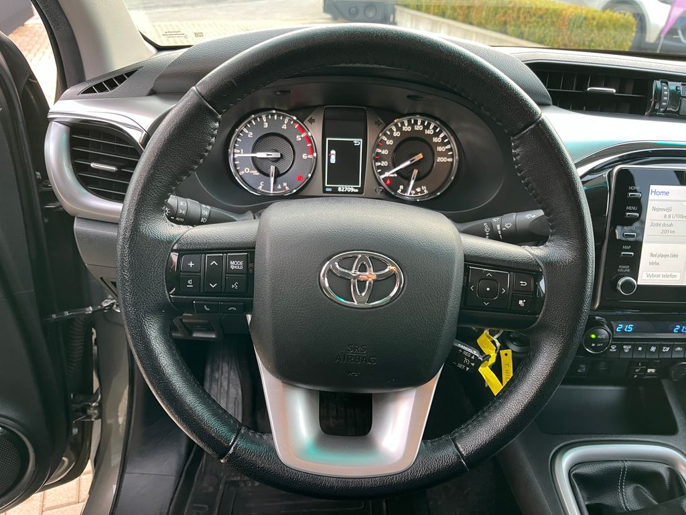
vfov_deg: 53.1
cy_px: 258
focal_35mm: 26
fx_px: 515
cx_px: 343
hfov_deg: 67.3
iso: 200
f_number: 1.6
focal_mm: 5.1
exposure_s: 1/60
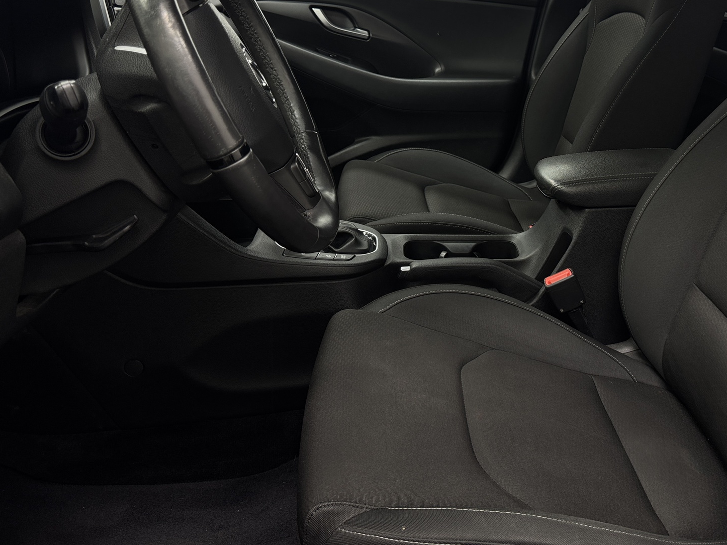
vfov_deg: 41.4
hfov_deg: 53.0
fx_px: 714
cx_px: 480
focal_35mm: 34
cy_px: 196
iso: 125
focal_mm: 6.76
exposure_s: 1/121
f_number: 1.78
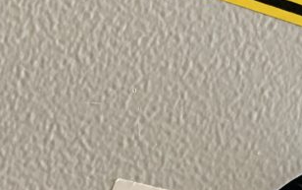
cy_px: 57
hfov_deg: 11.3
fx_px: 1507
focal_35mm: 183
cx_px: 337
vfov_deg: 7.2
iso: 125
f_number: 2.4
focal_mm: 6
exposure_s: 1/88
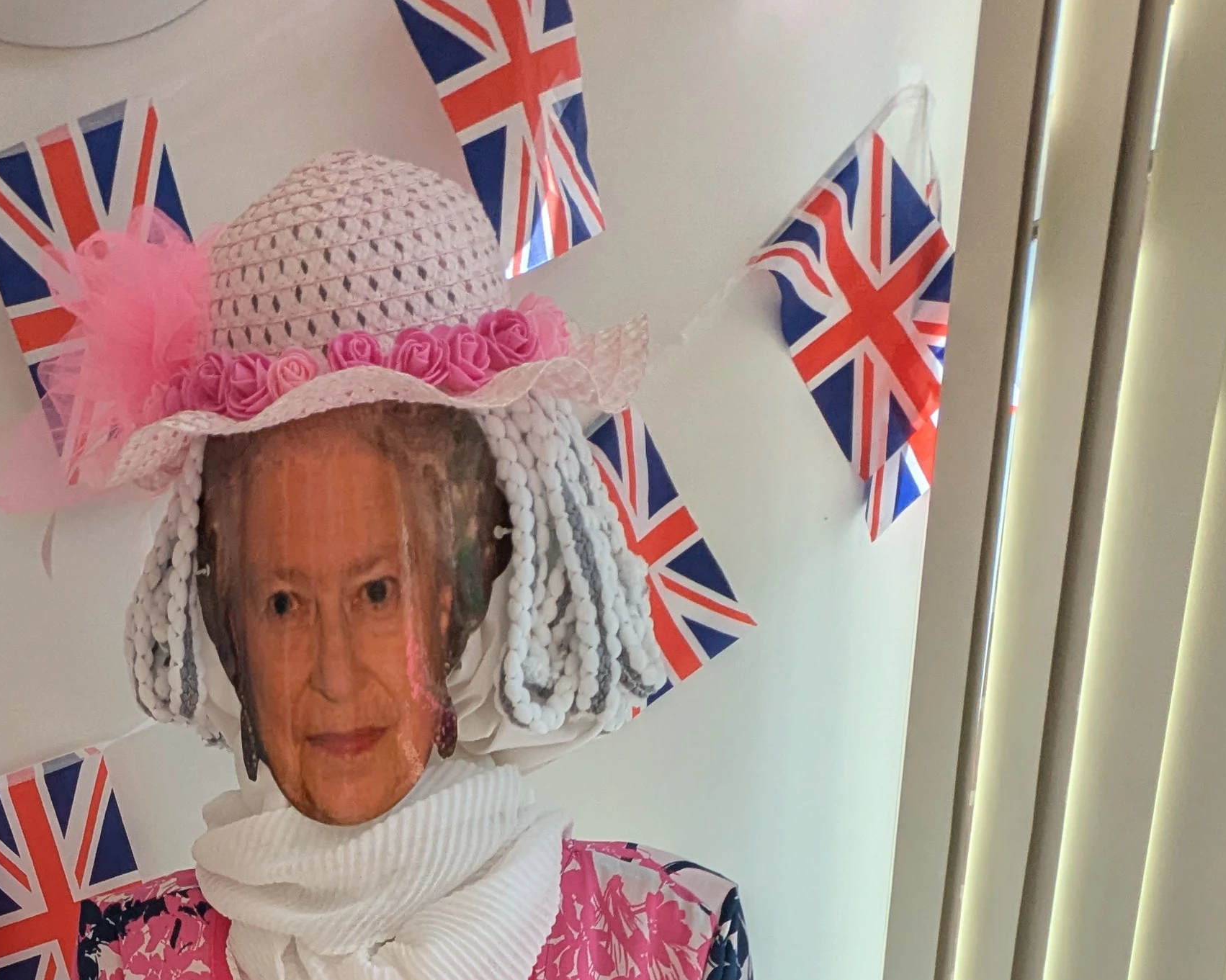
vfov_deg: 30.4
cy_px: 1313
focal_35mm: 37
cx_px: 313
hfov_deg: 47.3
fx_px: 1342
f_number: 2.2
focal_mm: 2.35
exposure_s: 1/822
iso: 47
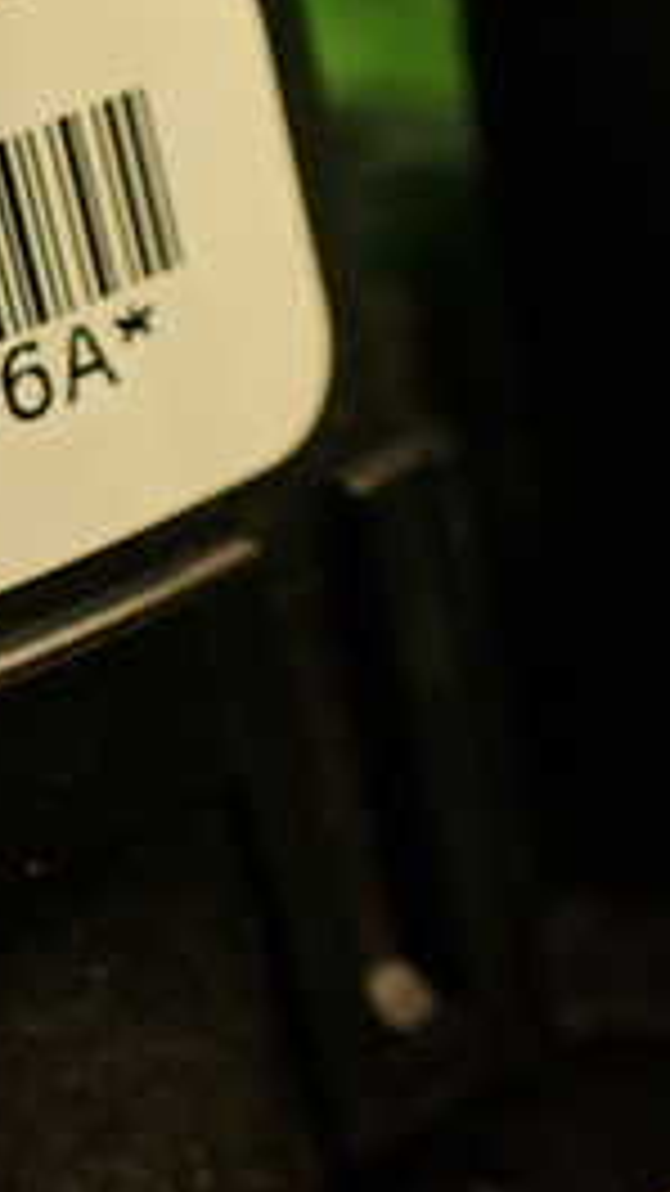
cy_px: 526
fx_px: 2496
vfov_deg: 26.8
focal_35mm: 79
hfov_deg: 13.7
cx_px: -522
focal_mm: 5.79
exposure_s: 1/30
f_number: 2.4
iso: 250
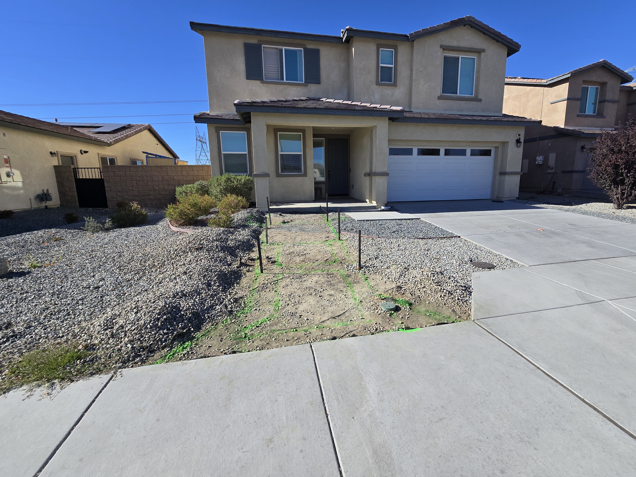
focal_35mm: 14
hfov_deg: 101.9
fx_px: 257
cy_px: 225
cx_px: 340
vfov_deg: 85.6
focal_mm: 2.2
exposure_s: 1/2346
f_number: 2.2
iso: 50
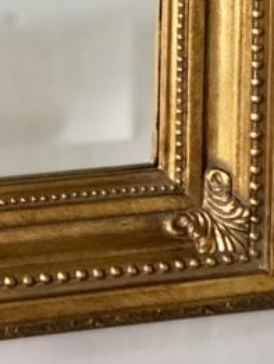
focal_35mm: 203
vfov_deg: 9.3
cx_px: -65
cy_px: -306
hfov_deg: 7.3
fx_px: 2139
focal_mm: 6
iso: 125
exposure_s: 1/33
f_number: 2.4
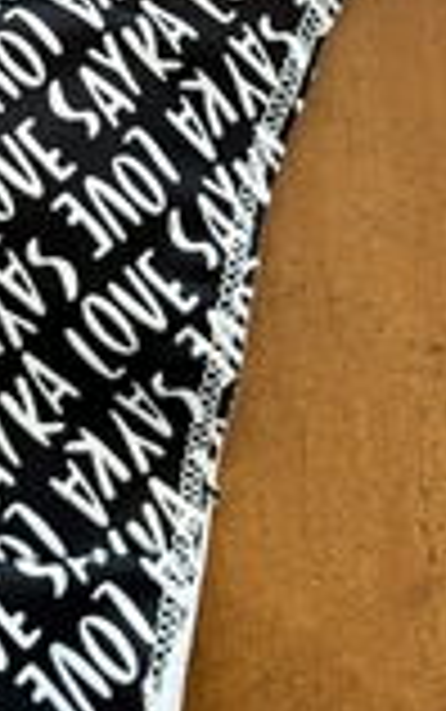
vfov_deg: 20.7
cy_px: -160
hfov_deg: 13.9
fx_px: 1805
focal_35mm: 93
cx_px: 18
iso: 125
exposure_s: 1/117
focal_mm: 5.96
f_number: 1.6
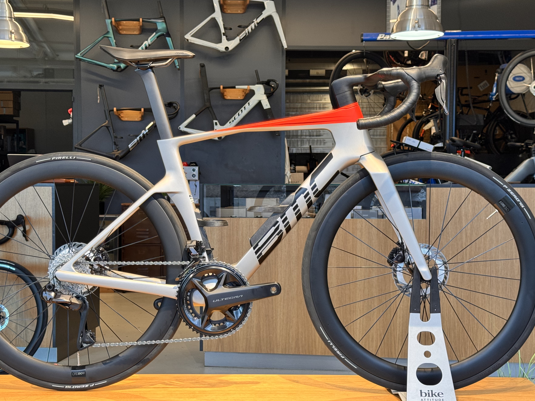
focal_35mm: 55
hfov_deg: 34.9
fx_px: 850
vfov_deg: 26.6
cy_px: 213
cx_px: 257
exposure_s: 1/71
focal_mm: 6.76
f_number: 1.78
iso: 100
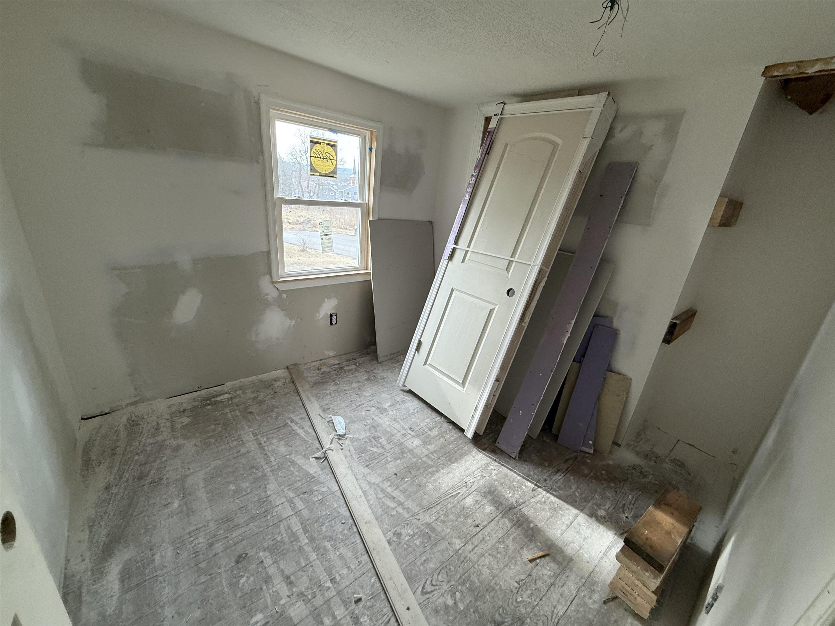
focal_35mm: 14
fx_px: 338
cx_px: 418
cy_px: 313
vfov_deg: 85.7
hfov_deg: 102.1
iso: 160
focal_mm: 2.22
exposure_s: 1/99
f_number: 2.2
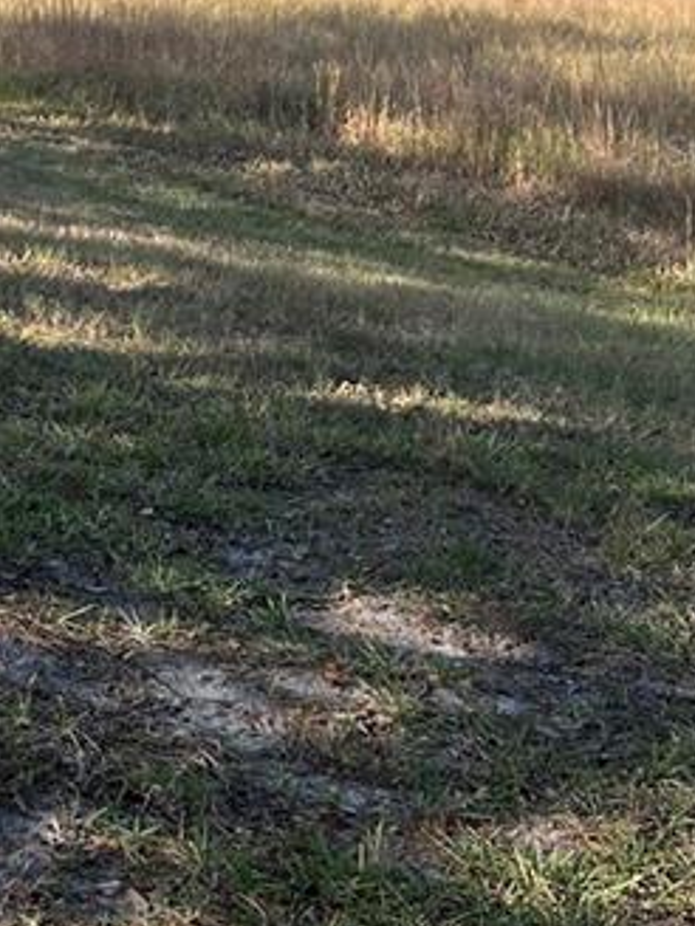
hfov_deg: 14.3
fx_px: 2543
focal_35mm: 95
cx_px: -407
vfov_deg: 20.4
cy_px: 150
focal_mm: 5.7
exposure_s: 1/2165
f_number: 1.5
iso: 50
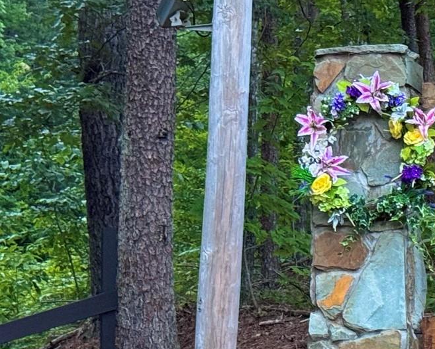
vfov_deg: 10.6
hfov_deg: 12.5
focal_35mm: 146
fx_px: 1880
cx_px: 667
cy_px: 252
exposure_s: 1/40
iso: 400
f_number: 1.78
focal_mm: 6.76
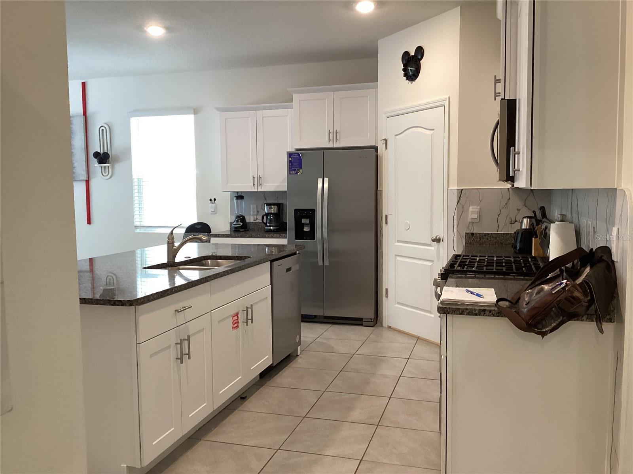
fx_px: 567
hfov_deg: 58.4
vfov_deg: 45.4
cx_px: 316
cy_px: 237
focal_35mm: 31
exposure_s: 1/60
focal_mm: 3.3
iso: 250
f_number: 2.4
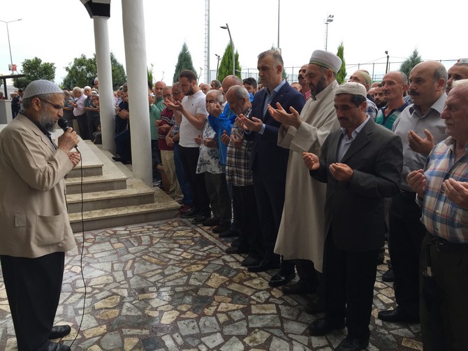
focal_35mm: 29
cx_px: 234
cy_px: 176
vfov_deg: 48.2
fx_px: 392
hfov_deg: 61.7
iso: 32
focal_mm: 4.15
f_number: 2.2
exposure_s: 1/101
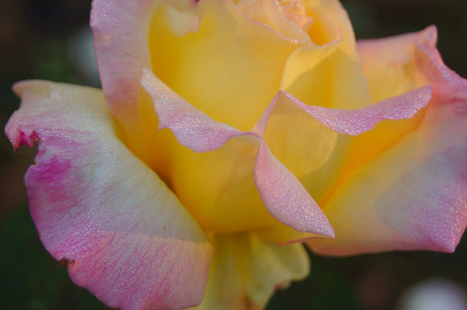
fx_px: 1251
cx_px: 249
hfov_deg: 21.1
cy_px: 136
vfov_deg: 14.1
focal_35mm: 97
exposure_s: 1/40
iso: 100
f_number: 5.6
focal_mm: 55
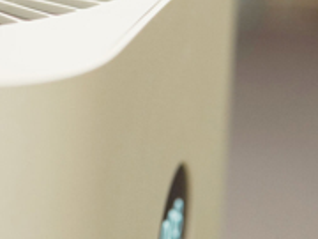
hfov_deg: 17.8
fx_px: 1001
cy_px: 15
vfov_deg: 13.4
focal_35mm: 109
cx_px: 41
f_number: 2.2
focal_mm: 30
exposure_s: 1/160
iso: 640
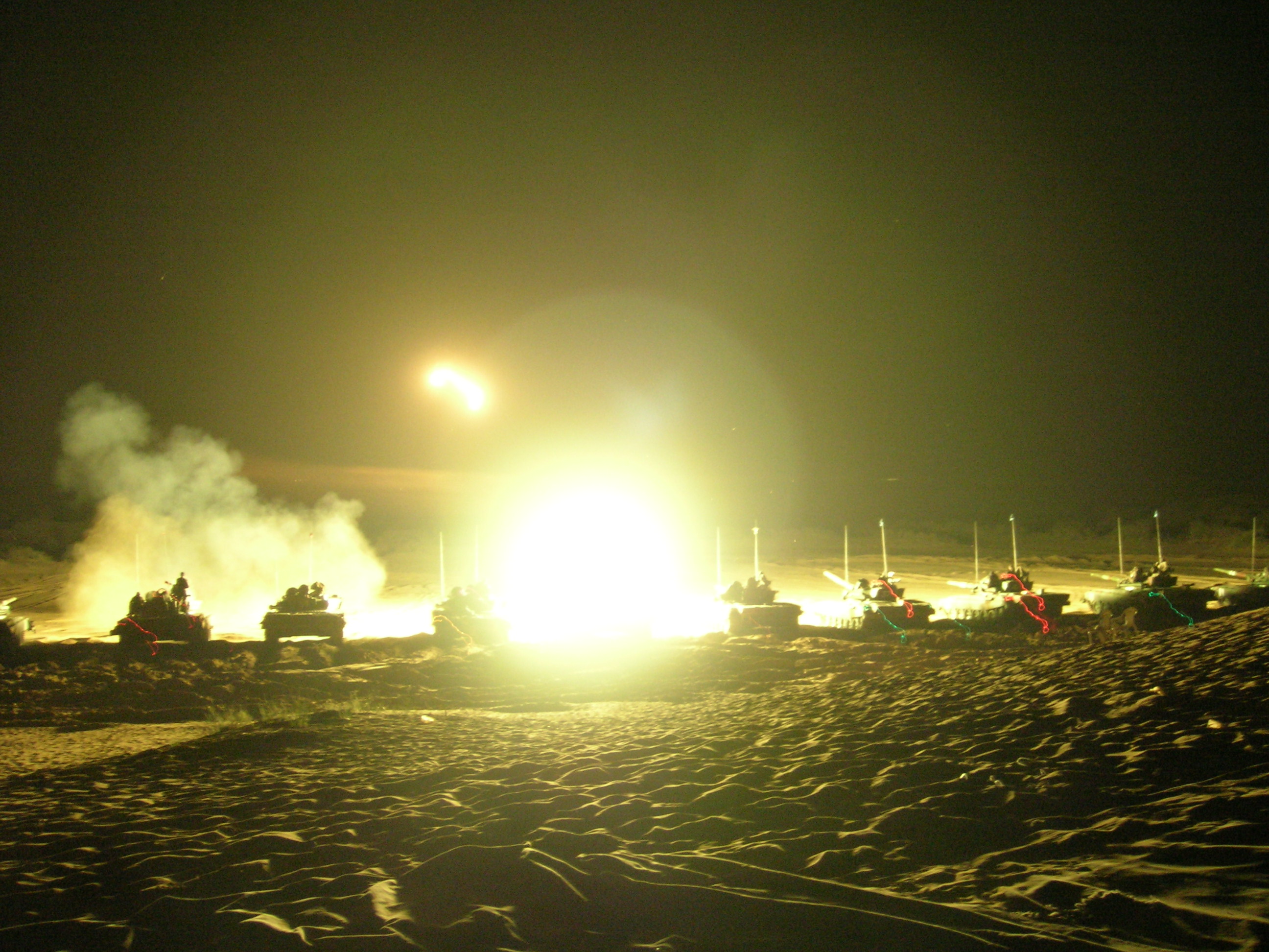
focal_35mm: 34
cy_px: 476
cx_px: 634
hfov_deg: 54.0
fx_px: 1246
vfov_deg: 41.8
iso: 200
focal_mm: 5.7
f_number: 2.9
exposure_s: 2
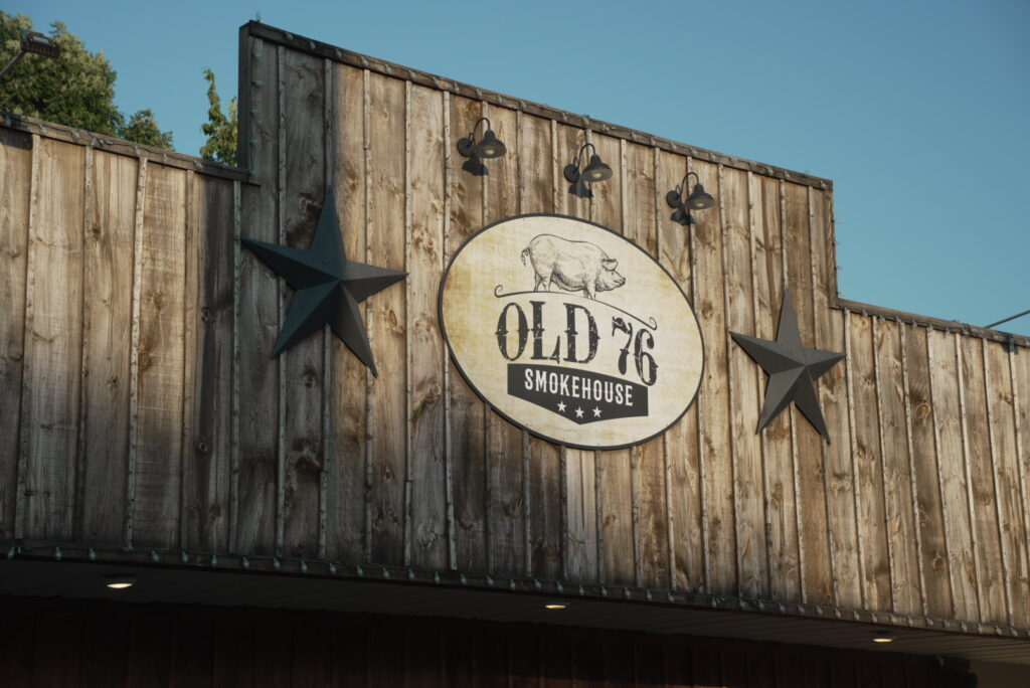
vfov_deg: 19.5
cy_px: 344
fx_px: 2004
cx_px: 515
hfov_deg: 28.8
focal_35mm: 70
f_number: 5.6
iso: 125
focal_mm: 70
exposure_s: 1/125
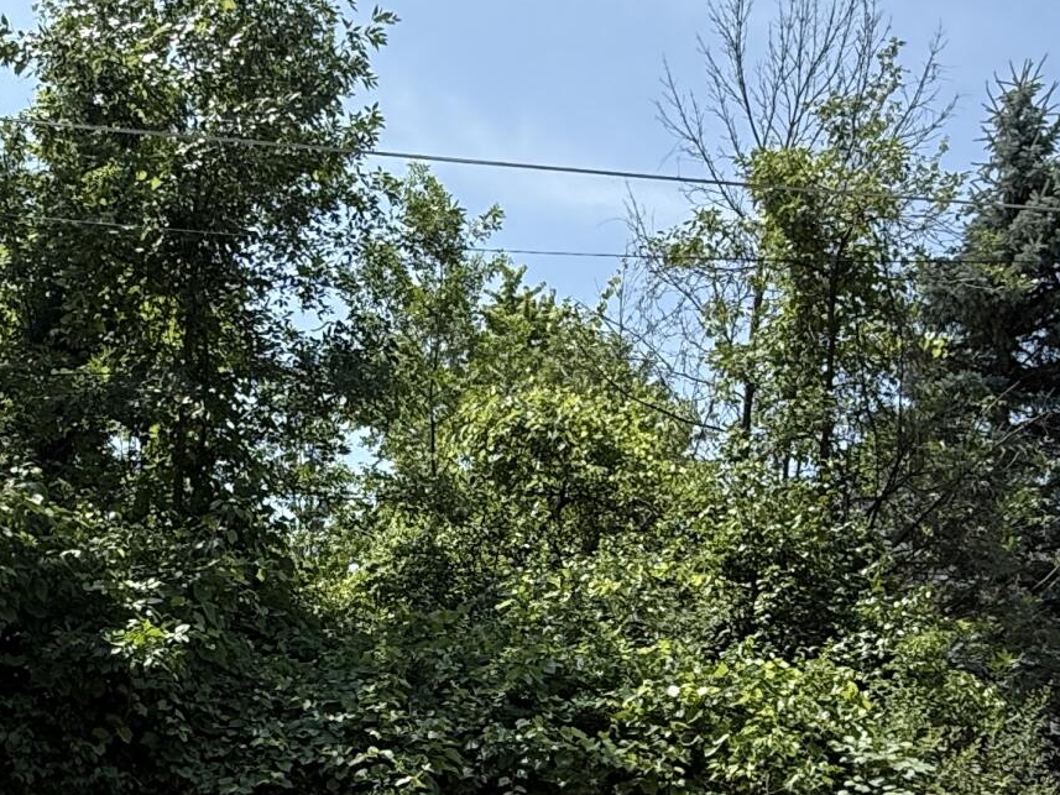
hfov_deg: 38.7
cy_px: 655
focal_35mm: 49
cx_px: 413
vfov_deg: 28.9
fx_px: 1501
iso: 50
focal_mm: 2.22
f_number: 2.2
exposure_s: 1/1125
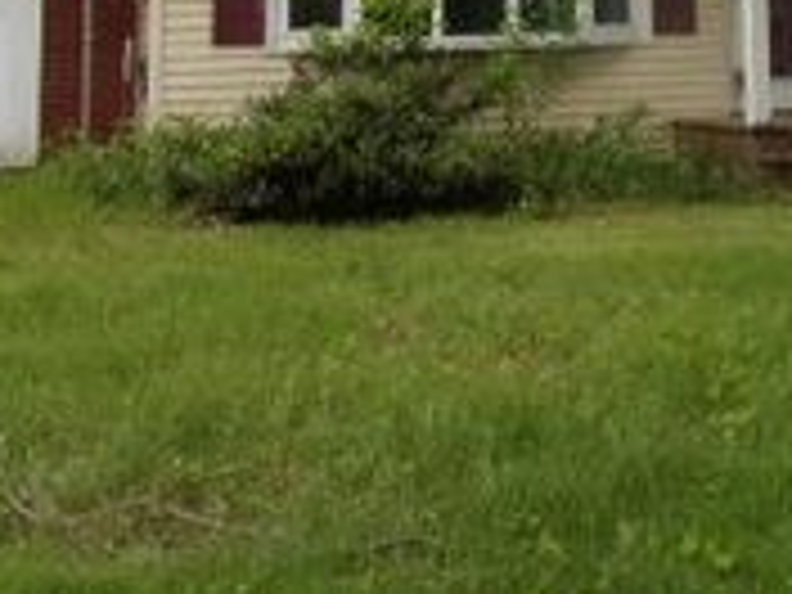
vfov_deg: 19.5
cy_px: -227
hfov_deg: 27.9
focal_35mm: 68
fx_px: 1556
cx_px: 657
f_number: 3.3
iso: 80
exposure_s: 1/170
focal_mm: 4.3
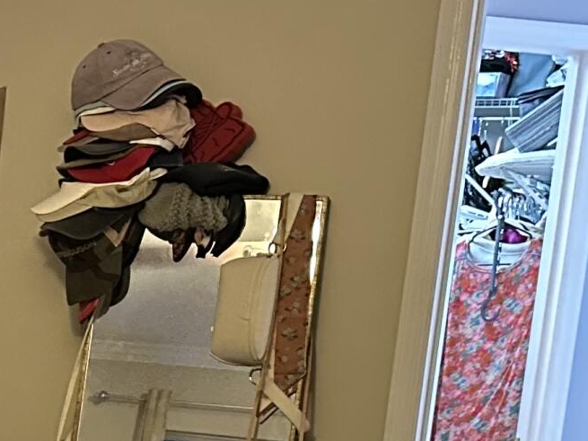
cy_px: 673
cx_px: -294
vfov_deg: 12.7
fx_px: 1868
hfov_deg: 16.3
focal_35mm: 110
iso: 800
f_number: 1.78
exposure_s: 1/40
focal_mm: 6.86
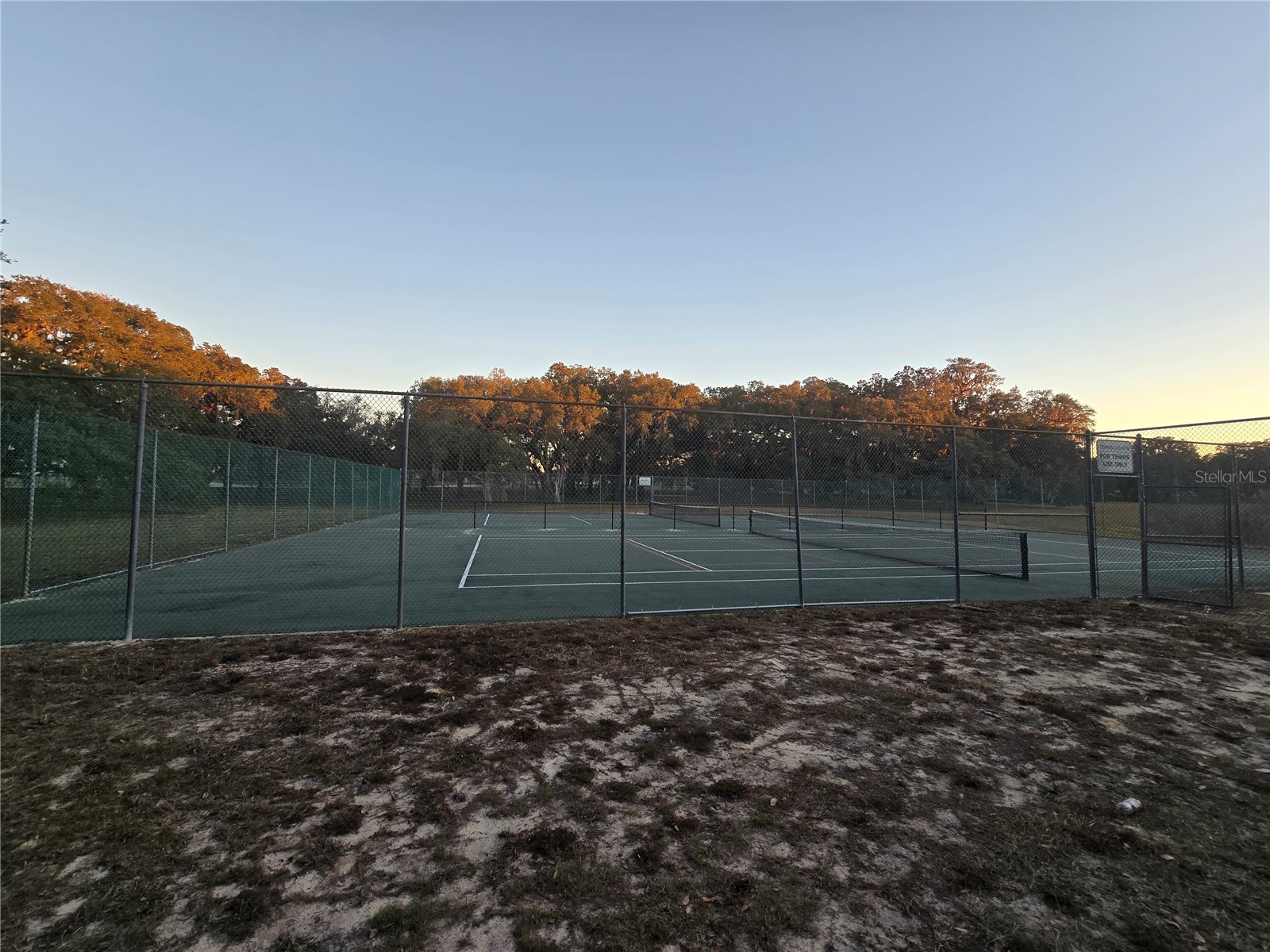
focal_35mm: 13
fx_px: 477
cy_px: 476
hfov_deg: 106.2
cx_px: 635
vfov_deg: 89.9
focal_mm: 2.2
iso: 50
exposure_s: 1/158
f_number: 2.2
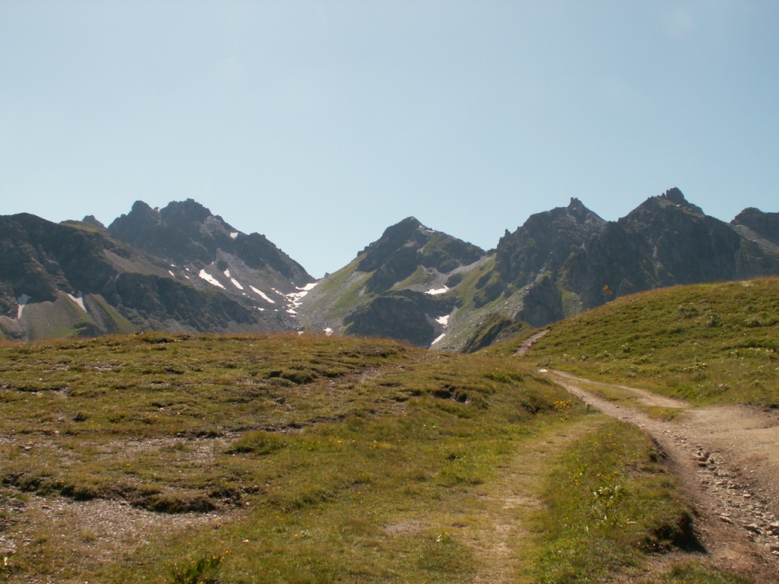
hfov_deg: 52.6
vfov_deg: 40.7
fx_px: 788
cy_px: 292
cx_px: 390
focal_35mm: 35
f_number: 7.1
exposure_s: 1/200
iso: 50
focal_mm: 5.86
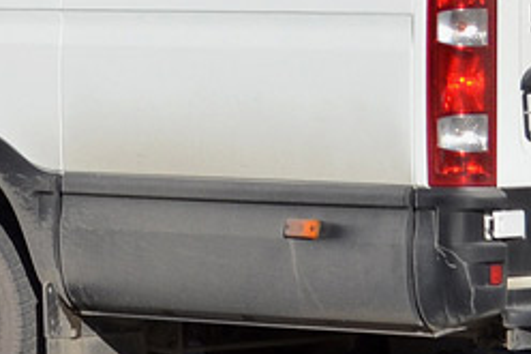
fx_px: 3750
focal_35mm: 254
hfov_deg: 8.0
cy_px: -232
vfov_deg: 5.3
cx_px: -69
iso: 200
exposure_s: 1/800
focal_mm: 35
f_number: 7.1
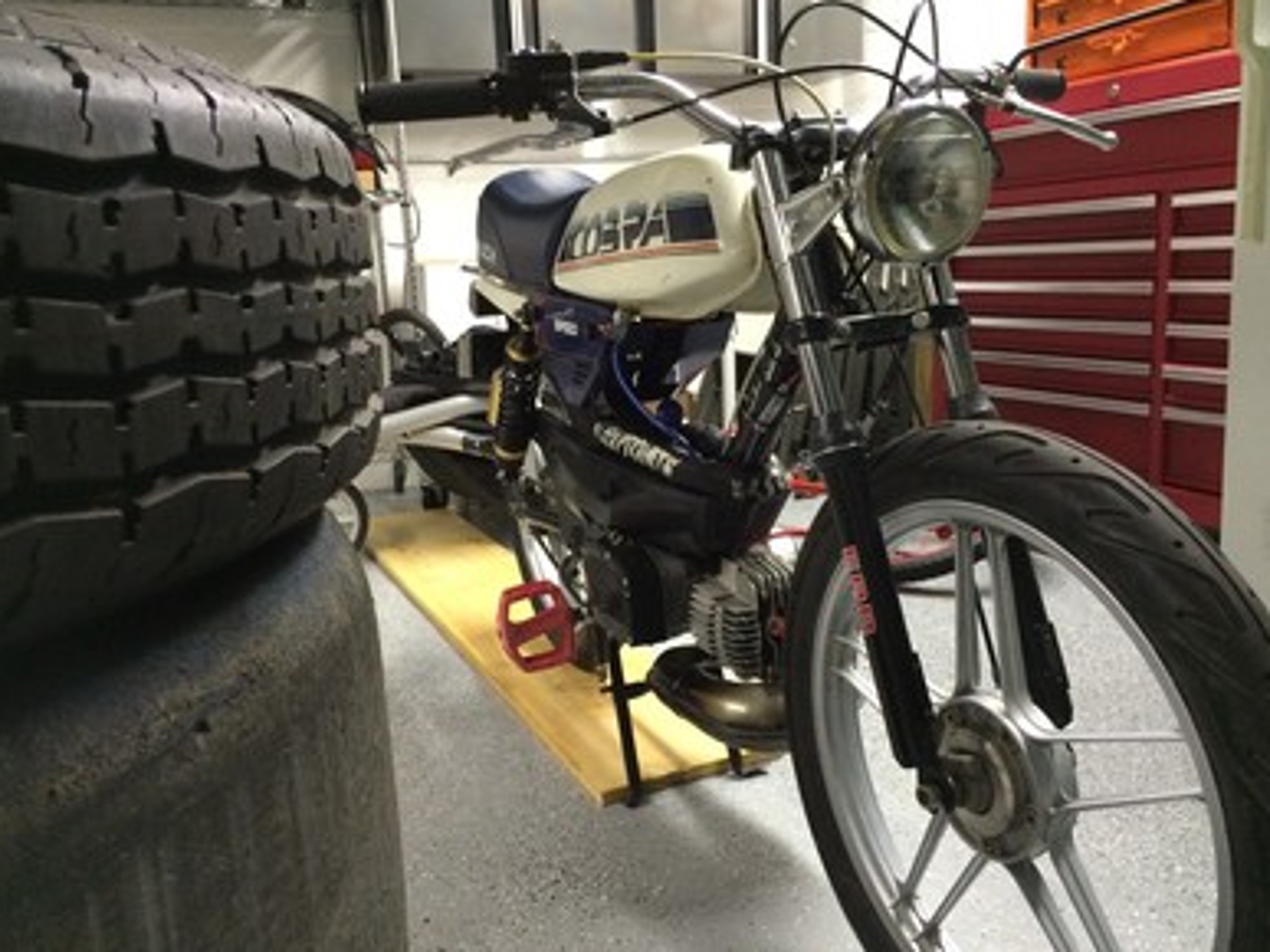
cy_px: 486
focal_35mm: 30
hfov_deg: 60.0
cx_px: 640
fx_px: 1100
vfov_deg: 46.8
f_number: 2.2
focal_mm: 4.15
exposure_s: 1/30
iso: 250
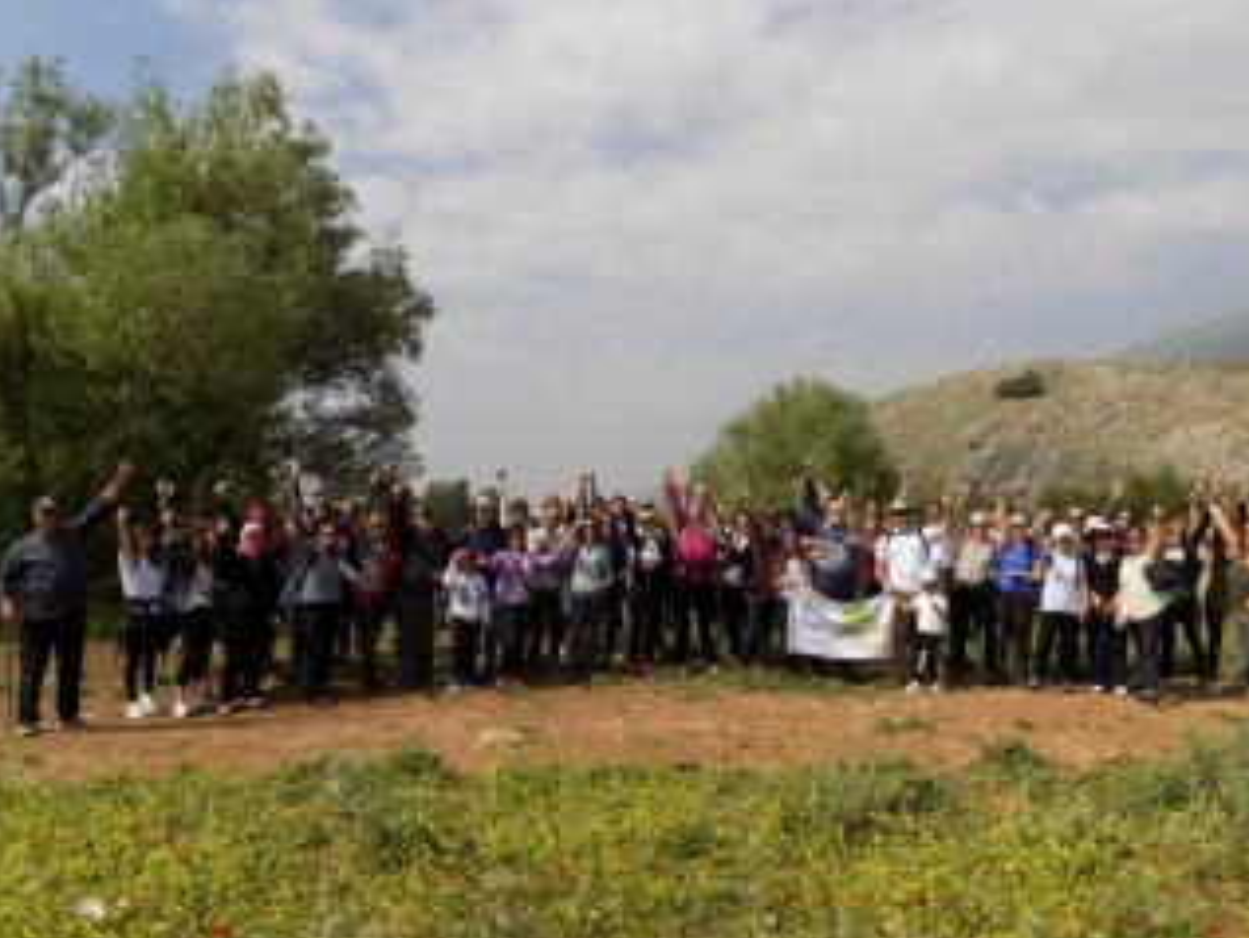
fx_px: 1047
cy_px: 489
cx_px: 686
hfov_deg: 61.5
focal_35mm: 29
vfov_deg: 48.2
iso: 80
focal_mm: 4
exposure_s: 1/200
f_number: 9.9
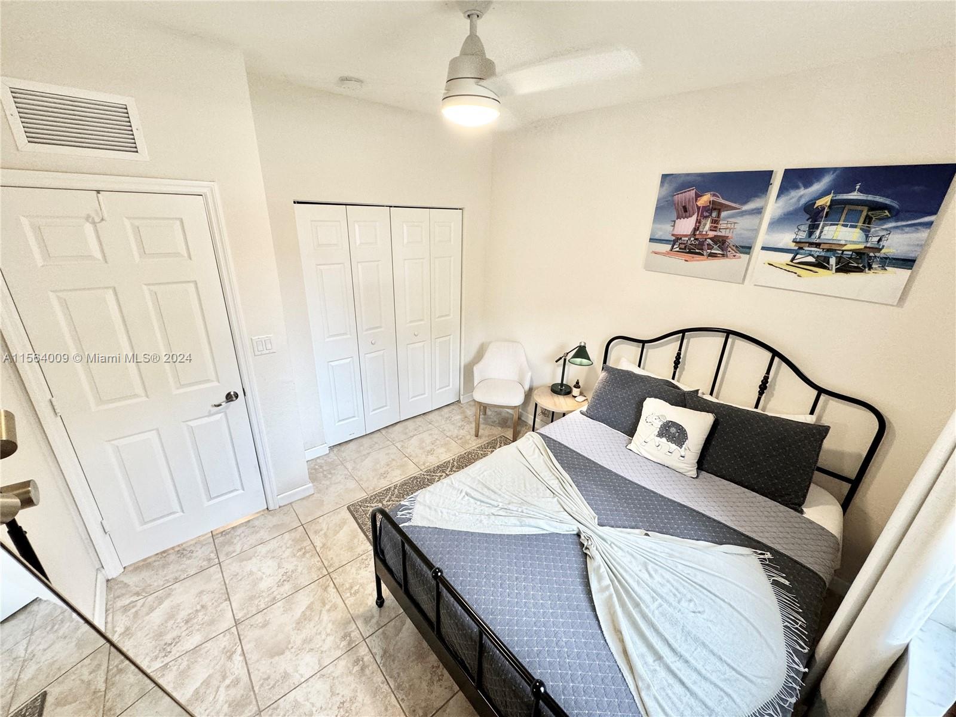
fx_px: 387
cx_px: 478
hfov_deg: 102.1
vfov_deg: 85.7
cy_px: 358
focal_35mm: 14
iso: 160
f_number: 2.2
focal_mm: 2.22
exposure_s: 1/60
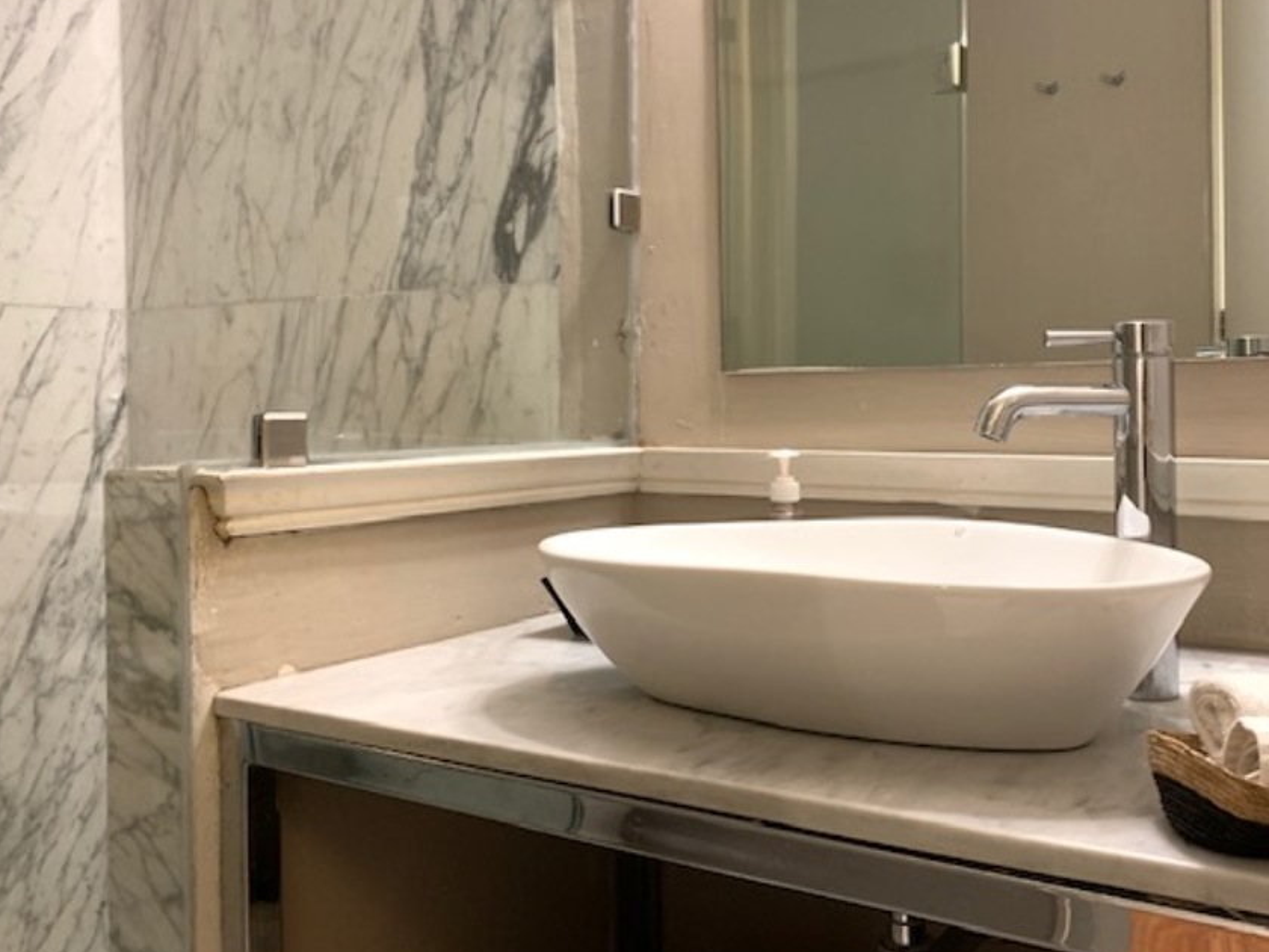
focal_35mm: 33
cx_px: 769
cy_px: 417
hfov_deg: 54.9
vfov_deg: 42.9
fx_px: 1210
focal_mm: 4.25
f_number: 1.8
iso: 400
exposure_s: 1/40
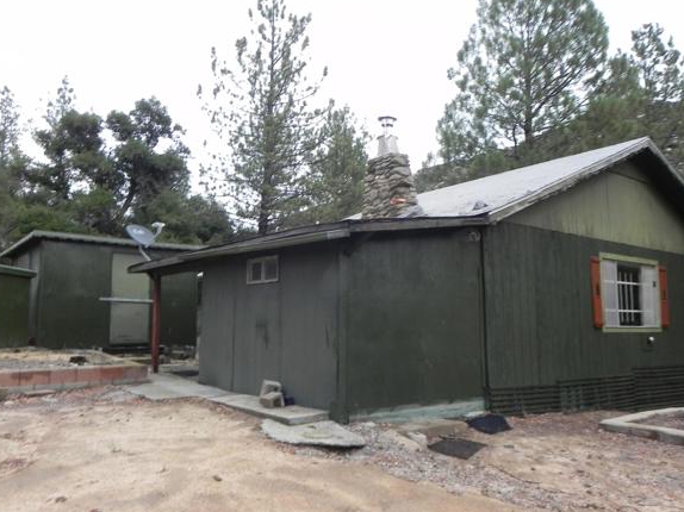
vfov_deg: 48.2
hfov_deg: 61.7
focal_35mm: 29
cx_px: 352
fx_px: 573
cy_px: 270
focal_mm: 4.6
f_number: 5
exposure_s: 1/173
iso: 160
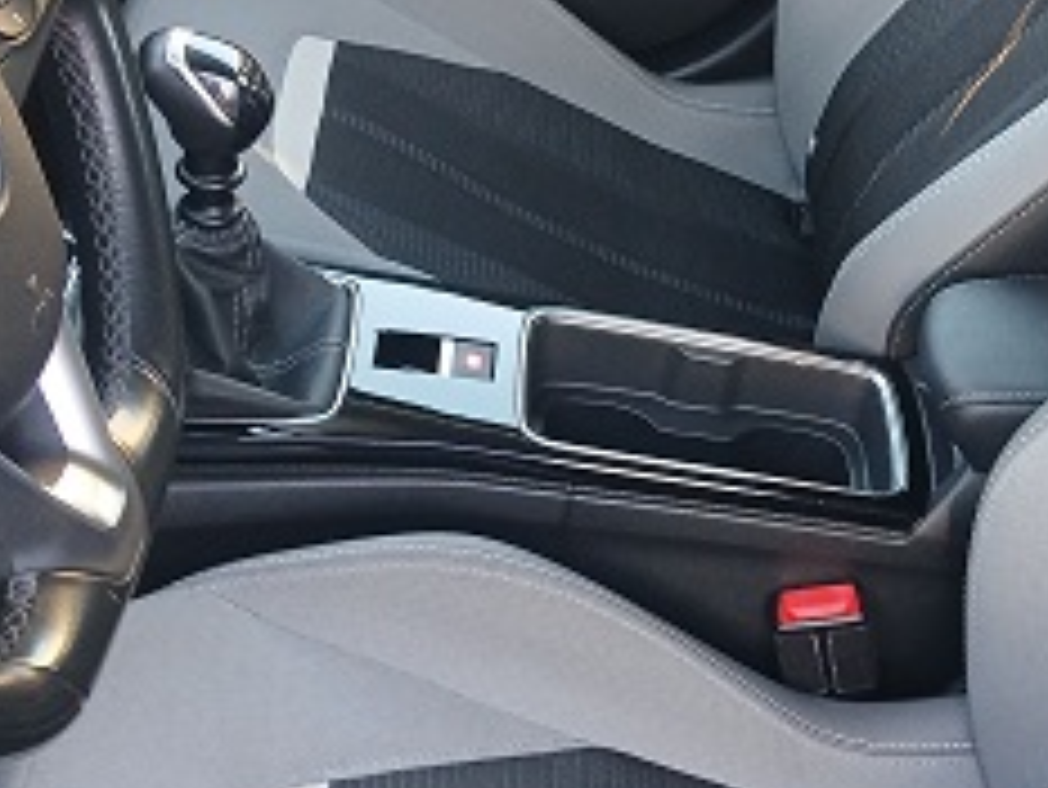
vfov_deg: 21.9
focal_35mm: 67
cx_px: 720
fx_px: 2029
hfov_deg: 28.7
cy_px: 356
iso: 160
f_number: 1.8
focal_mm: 3.98
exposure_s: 1/50
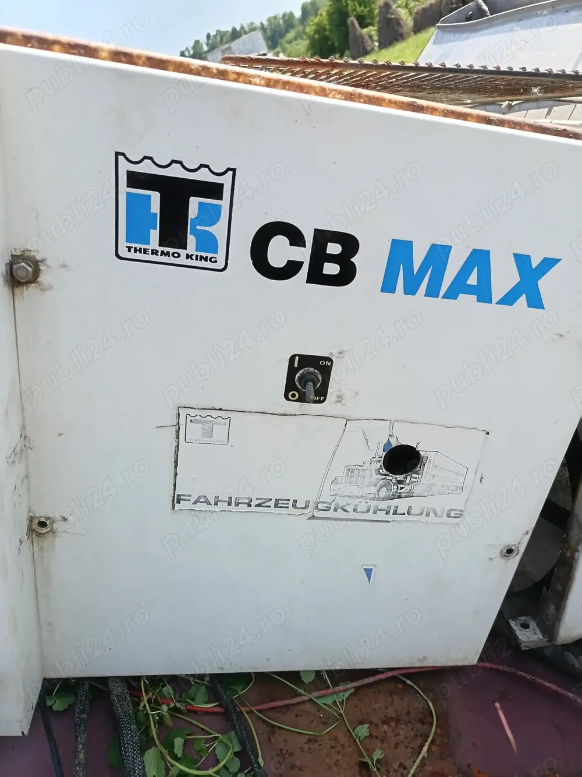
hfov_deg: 56.8
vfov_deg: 71.6
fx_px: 538
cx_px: 291
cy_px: 388
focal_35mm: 24
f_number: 1.75
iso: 100
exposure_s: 1/230
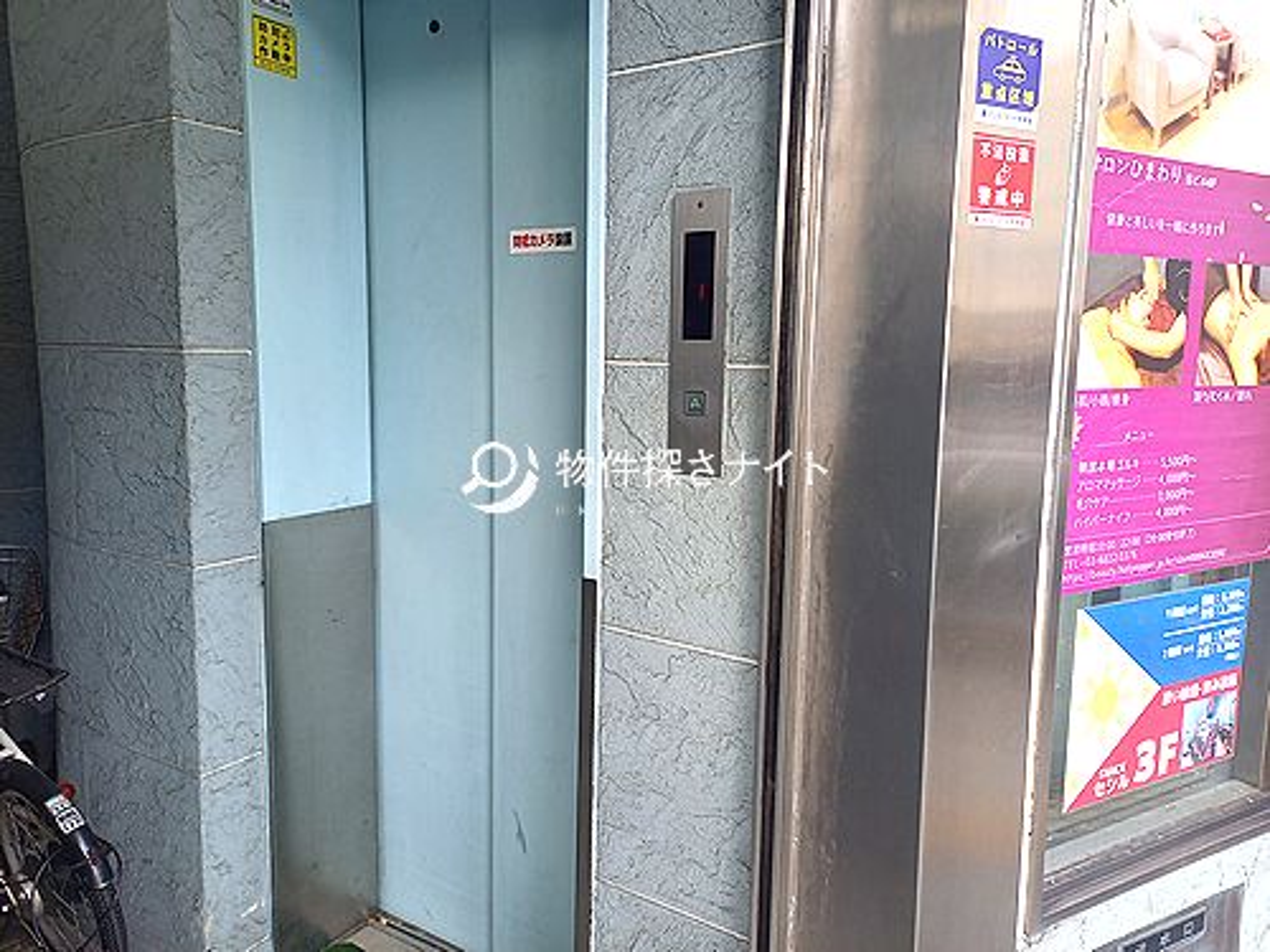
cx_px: 635
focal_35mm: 25
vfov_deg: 54.9
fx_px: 917
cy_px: 476
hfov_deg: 69.4
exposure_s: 1/100
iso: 80
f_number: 1.8
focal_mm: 4.65
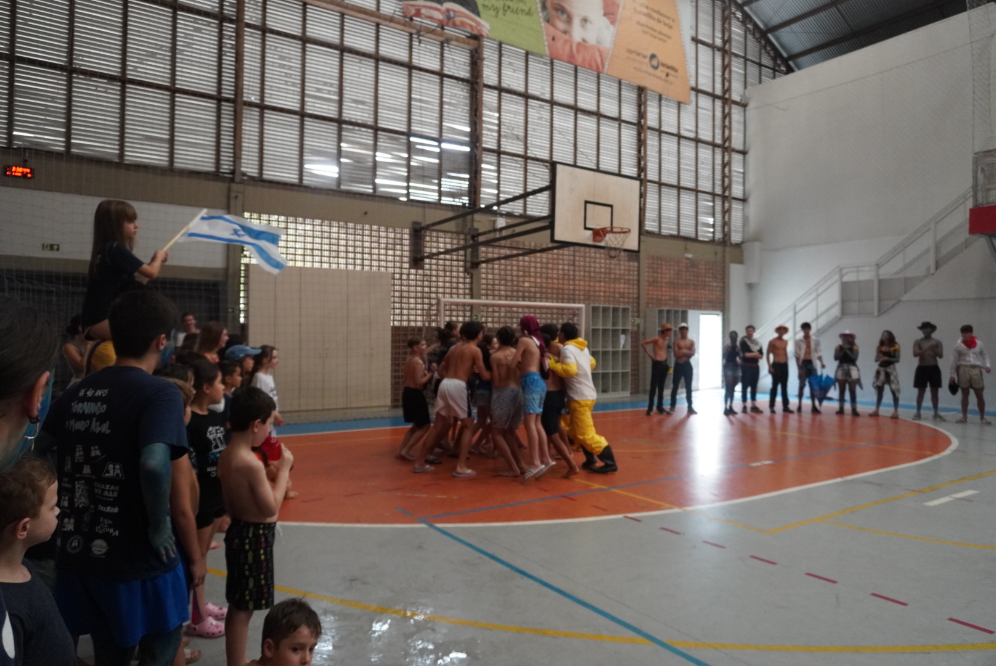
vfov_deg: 53.2
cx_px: 498
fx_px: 664
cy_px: 333
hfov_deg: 73.7
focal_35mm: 24
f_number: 3.5
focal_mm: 16
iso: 2500
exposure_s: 1/160
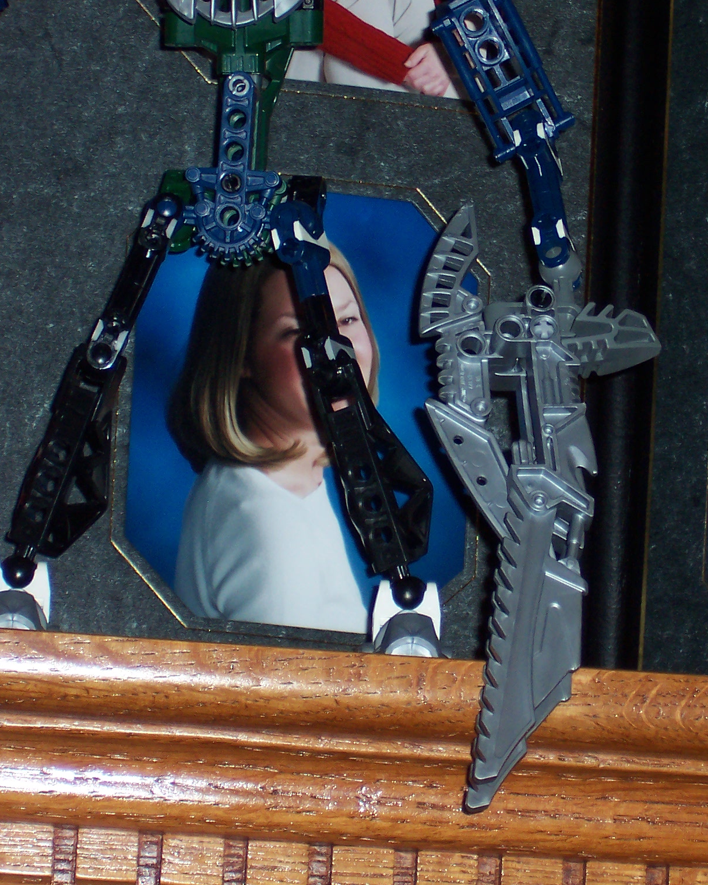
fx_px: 4925
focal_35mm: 188
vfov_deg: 10.3
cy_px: 442
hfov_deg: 8.2
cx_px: 454
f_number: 4.9
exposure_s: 1/125
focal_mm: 22.4
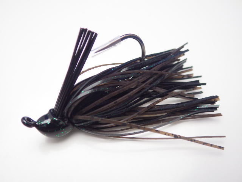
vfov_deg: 45.4
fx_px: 217
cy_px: 91
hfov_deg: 58.4
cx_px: 121
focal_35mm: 31
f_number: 2.3
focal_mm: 5.5
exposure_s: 1/45
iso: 250
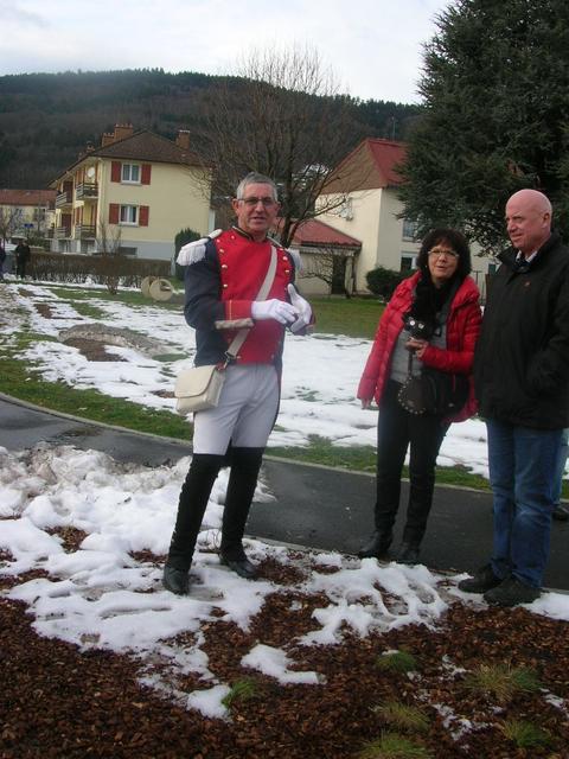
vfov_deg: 52.6
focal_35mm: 35
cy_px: 380
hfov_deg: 40.7
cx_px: 284
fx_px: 767
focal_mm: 5.8
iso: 50
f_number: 5.6
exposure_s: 1/165
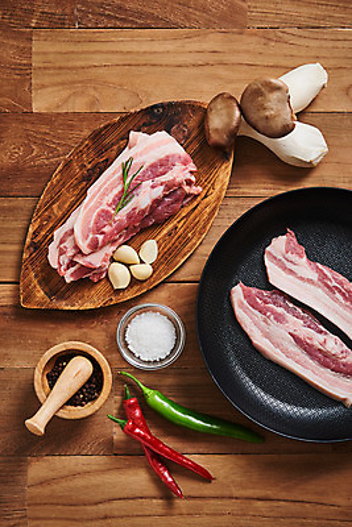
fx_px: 1026
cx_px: 176
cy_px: 264
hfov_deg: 19.5
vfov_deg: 28.8
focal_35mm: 70
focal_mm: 70
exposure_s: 1/125
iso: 100
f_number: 5.6
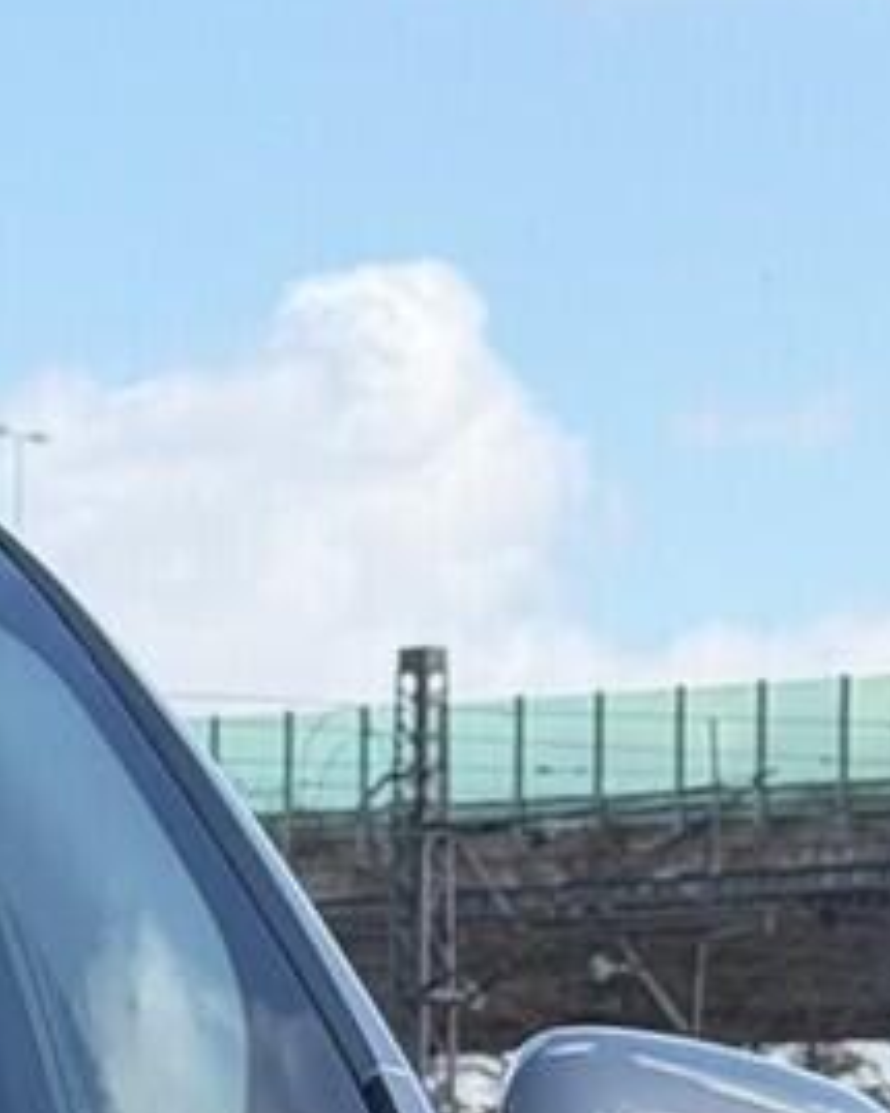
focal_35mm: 251
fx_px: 8269
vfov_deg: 7.5
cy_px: 1854
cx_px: -1002
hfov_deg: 6.0
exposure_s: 1/3096
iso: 80
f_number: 1.78
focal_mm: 6.76
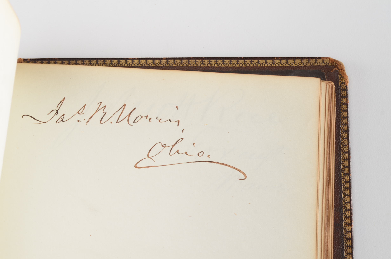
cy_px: 130
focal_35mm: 75
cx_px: 196
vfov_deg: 18.1
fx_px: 813
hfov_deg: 27.0
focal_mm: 50
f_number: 9
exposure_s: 1/100
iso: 100
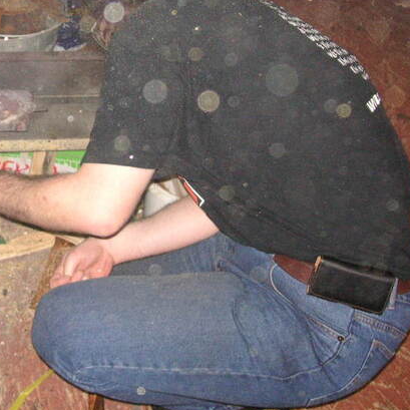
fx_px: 858
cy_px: 114
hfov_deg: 25.9
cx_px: 33
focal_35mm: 64
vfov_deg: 26.6
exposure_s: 1/45
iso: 160
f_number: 2.8
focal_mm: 6.1
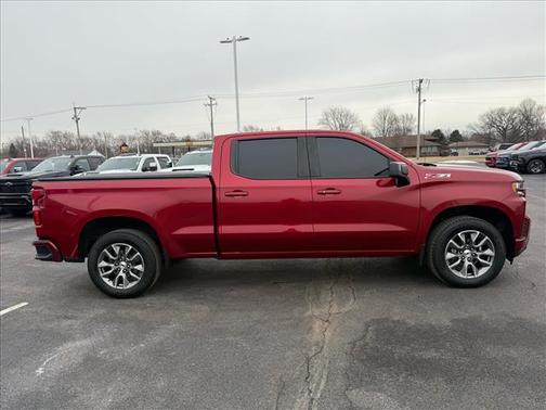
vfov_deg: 56.8
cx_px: 273
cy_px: 205
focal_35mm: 24
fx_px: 379
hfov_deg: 71.6
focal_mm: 6.76
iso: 80
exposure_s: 1/3279
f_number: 1.78
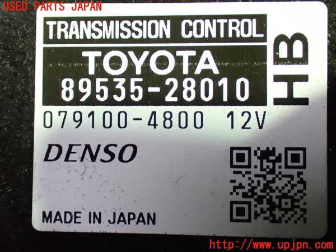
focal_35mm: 47
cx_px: 168
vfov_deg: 30.9
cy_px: 126
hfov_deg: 40.4
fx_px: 456
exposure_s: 1/40
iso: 1600
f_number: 3.1
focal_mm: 8.4
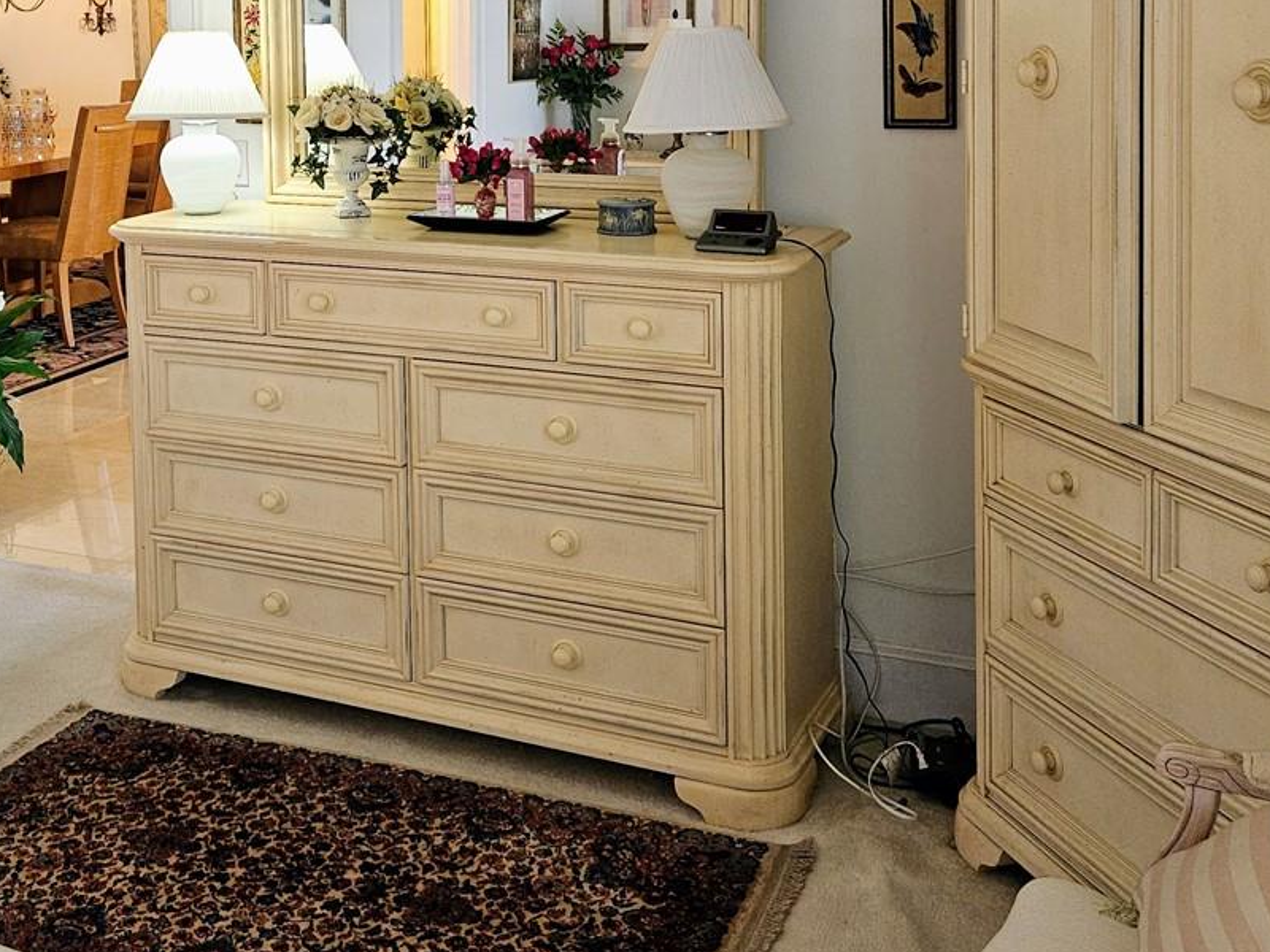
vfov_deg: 30.4
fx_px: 1688
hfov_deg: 40.6
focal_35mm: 46
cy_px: 136
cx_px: 398
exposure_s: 1/60
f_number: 1.8
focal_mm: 5.4
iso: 80
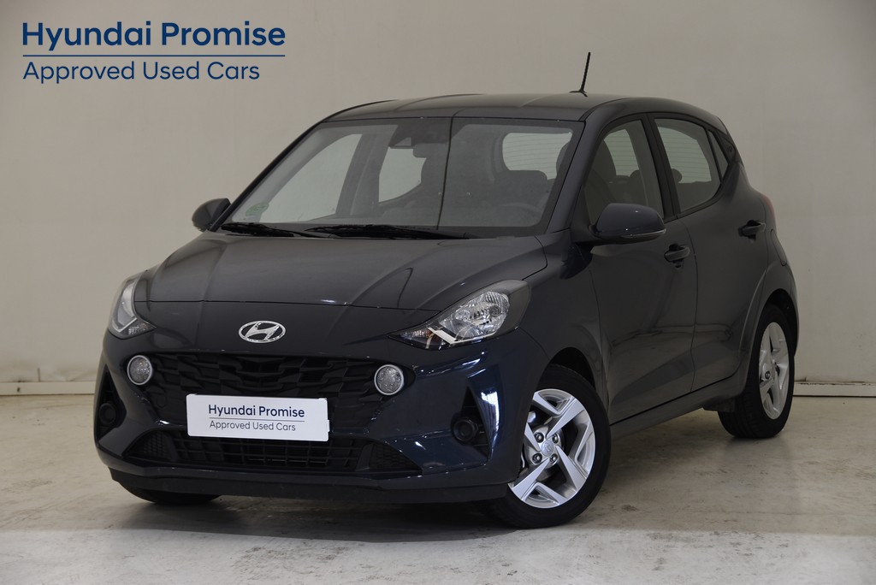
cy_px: 292
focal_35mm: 105
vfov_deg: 13.1
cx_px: 438
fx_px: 2556
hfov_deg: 19.4
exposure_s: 1/15
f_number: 5.6
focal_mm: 70
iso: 400
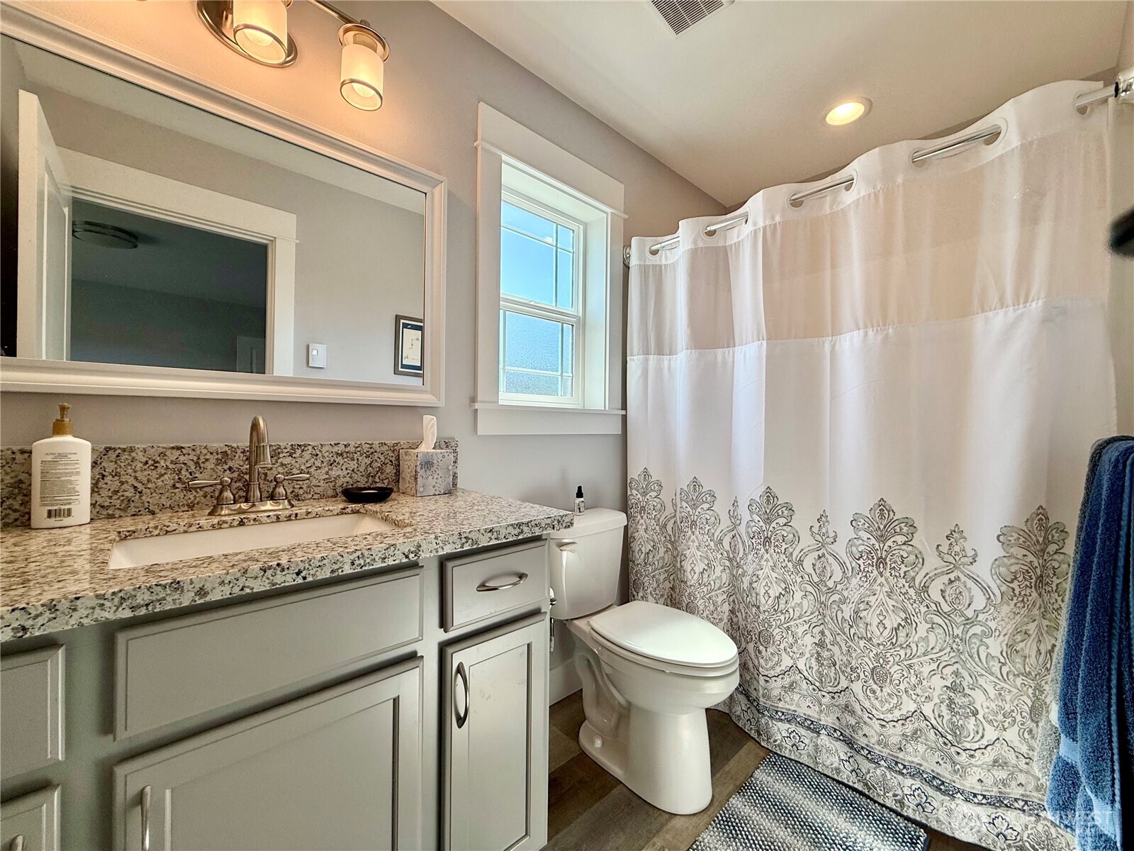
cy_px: 426
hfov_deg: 102.1
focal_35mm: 14
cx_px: 567
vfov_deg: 85.7
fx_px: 459
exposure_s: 1/245
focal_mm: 2.22
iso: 64
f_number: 2.2
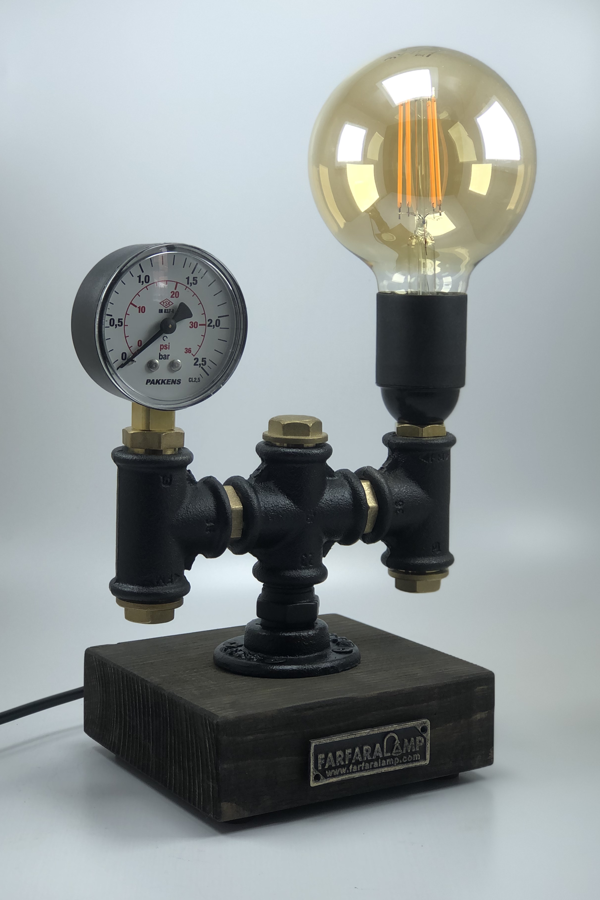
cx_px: 307
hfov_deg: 20.6
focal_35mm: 66
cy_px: 424
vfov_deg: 30.5
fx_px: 1650
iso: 20
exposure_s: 1/107
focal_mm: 6.6
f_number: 2.8
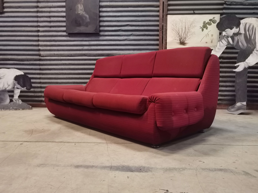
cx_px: 129
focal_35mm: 29
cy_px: 96
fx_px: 216
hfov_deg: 61.7
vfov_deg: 48.2
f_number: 1.9
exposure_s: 1/25
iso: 640
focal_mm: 6.71
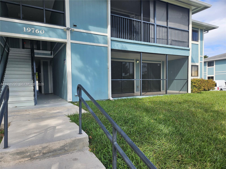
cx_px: 113
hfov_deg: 73.9
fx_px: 150
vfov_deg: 58.9
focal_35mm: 23
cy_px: 84
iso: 25
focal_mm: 5.4
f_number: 1.8
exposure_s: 1/1111
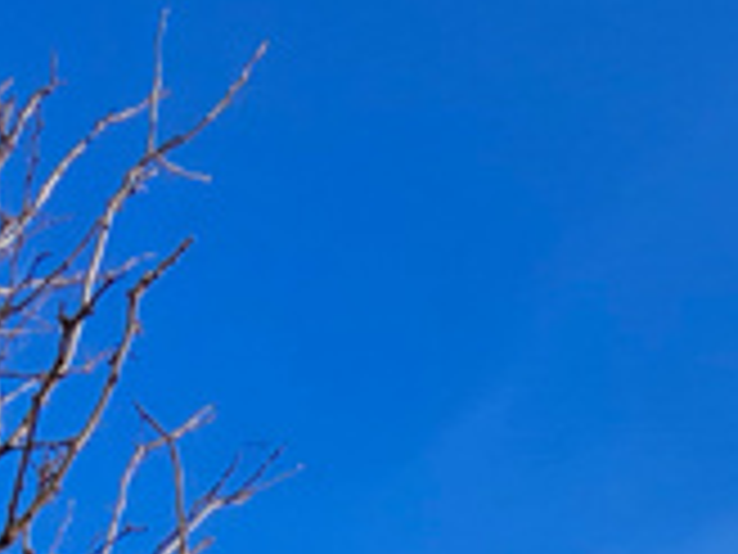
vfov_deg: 13.4
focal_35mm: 81
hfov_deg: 24.1
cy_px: 1324
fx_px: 1727
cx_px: 441
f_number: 2.2
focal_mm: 2.2
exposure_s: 1/2071
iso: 50
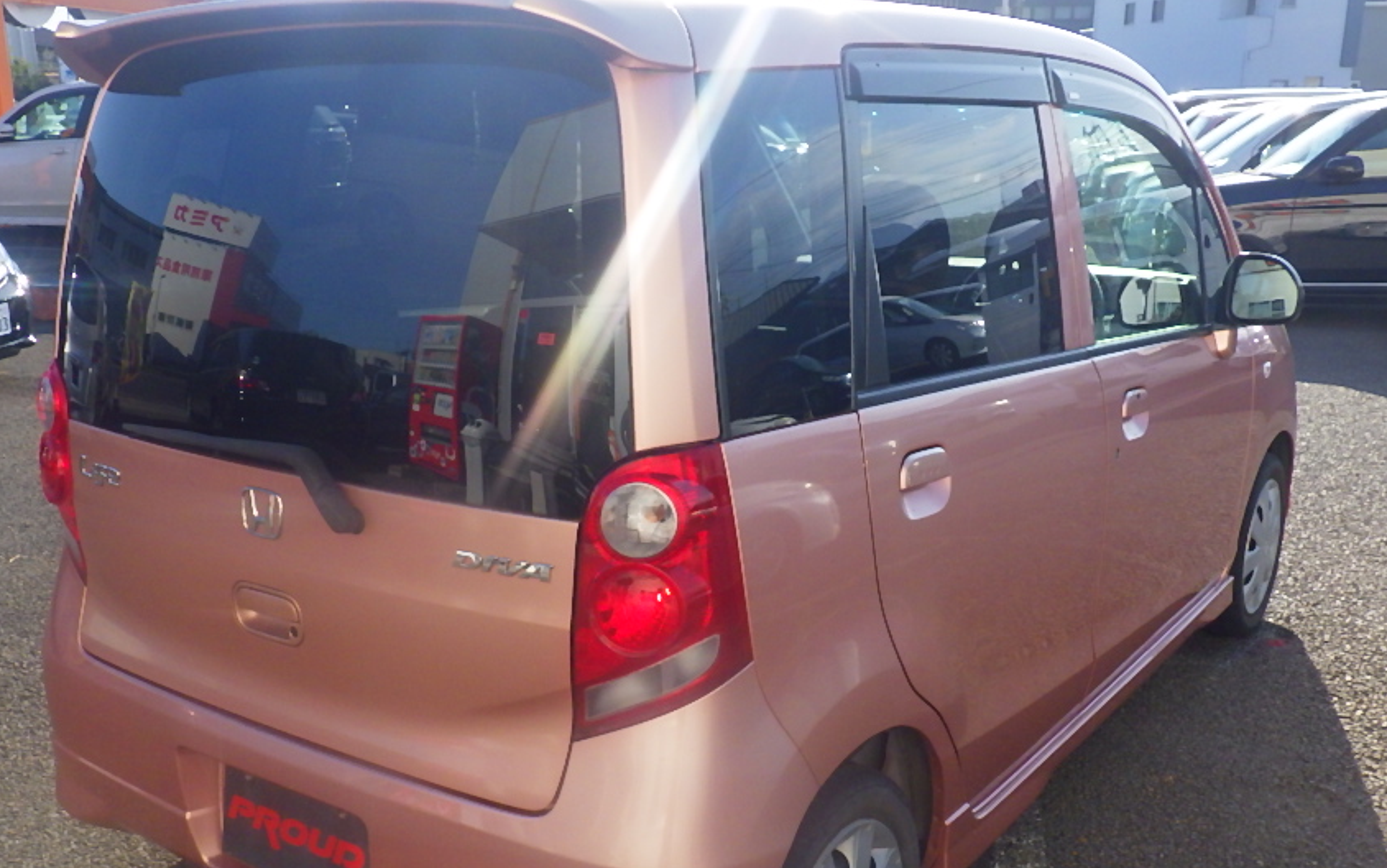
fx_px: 1361
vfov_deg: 35.2
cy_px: 544
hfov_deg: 54.0
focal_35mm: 36
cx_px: 667
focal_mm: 5
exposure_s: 1/800
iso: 250
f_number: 4.2
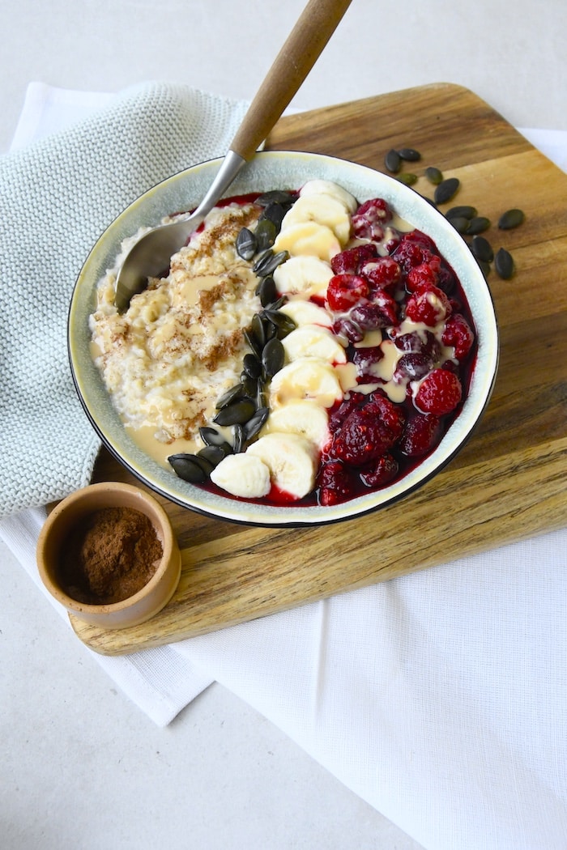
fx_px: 992
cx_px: 284
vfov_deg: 46.4
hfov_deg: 31.9
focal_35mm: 42
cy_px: 425
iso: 4000
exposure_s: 1/125
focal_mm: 28
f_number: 11
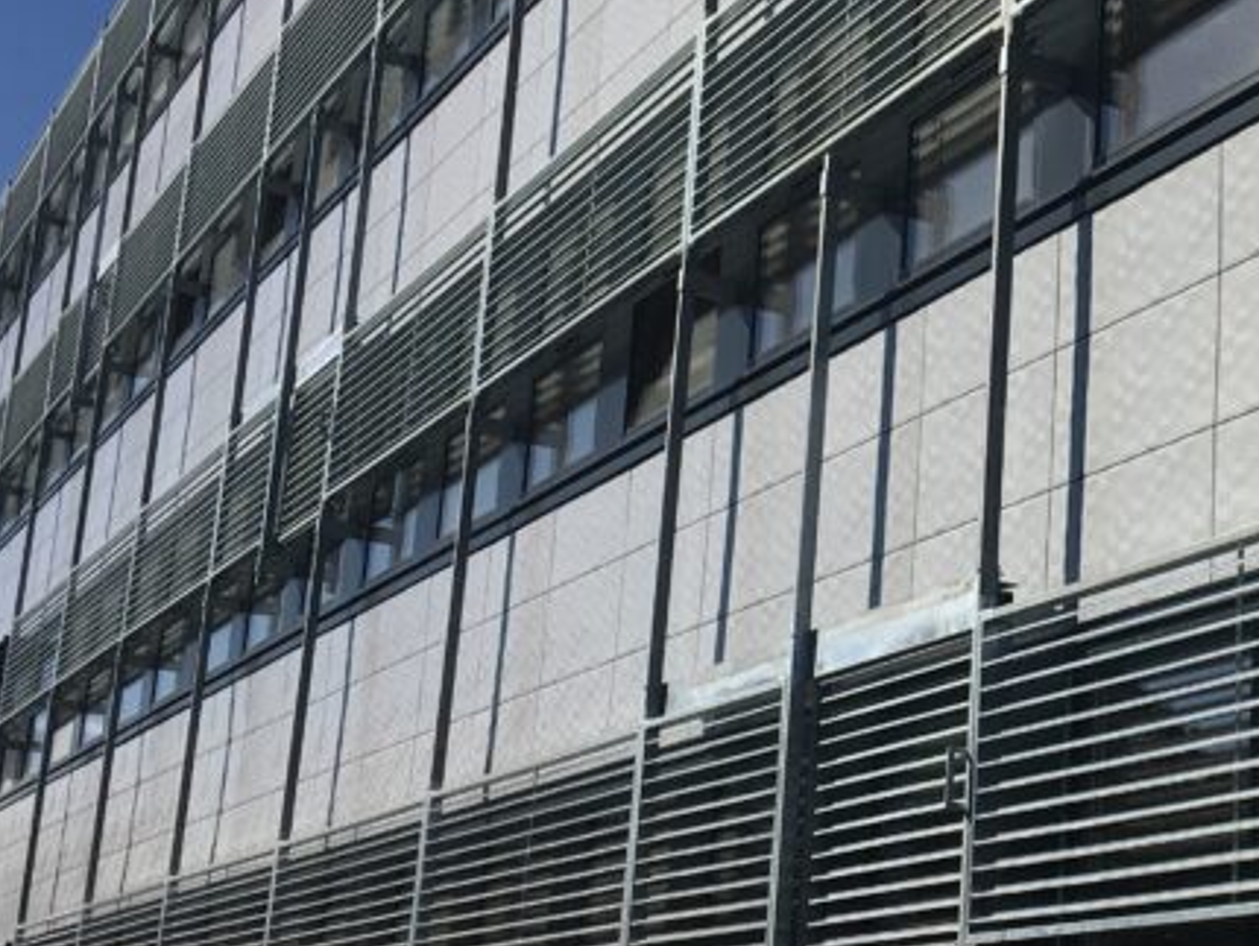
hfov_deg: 27.1
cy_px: 469
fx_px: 2511
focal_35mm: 69
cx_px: 1142
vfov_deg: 21.3
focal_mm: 4.15
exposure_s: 1/4525
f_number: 2.2
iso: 25
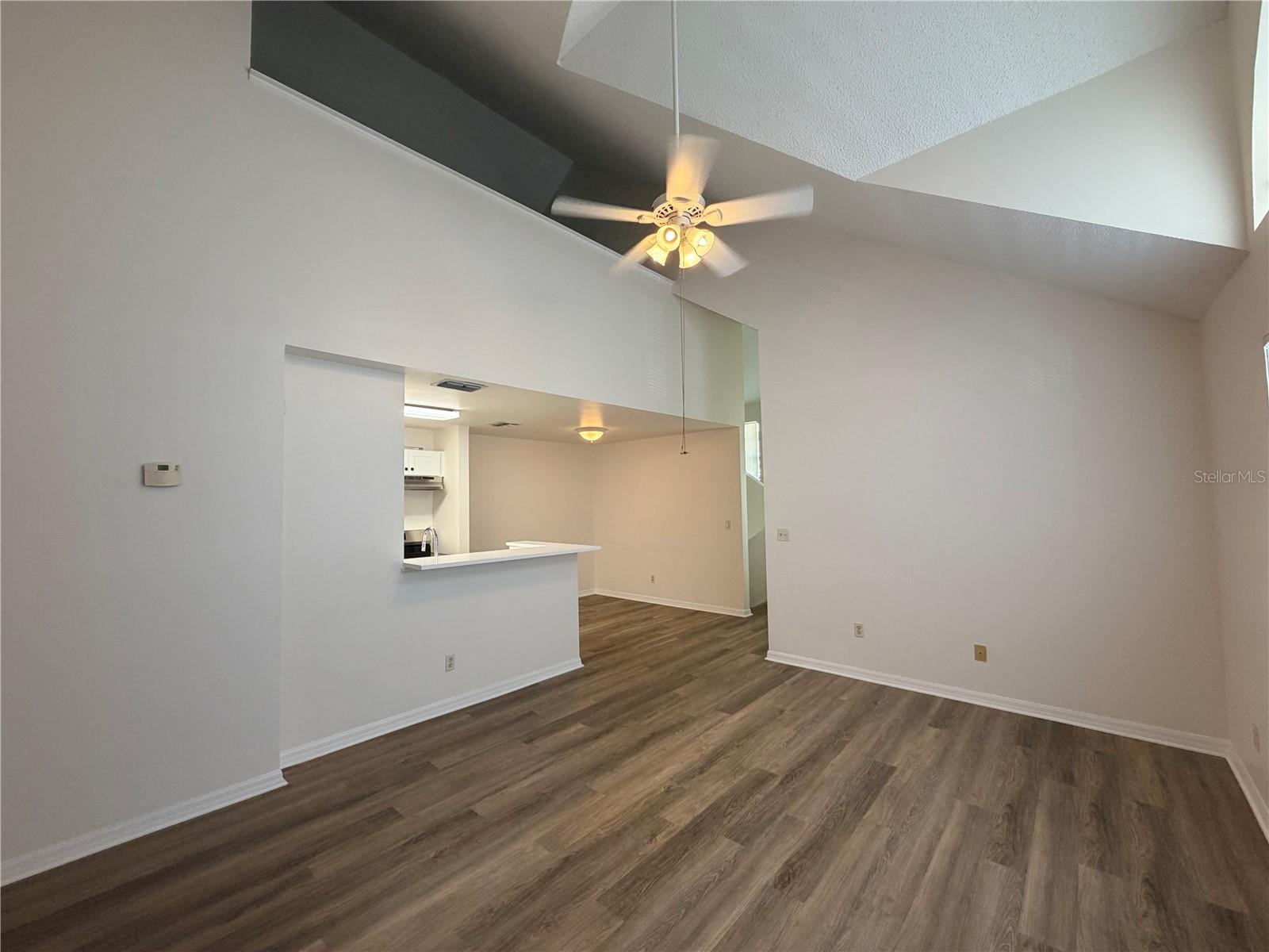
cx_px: 634
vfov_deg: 85.7
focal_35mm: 14
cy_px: 476
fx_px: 513
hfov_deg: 102.1
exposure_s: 1/120
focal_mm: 2.22
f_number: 2.2
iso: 250
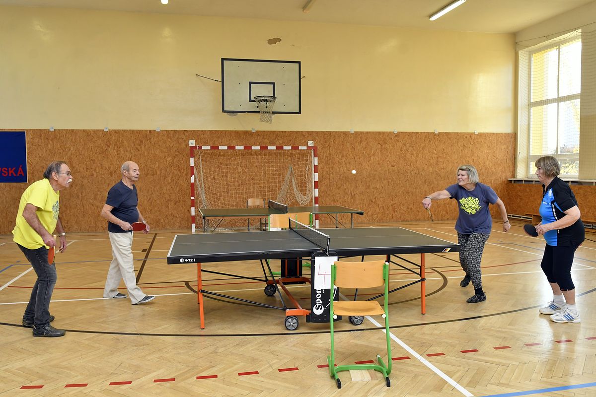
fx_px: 497
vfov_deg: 43.6
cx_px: 298
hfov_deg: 61.9
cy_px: 198
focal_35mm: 30
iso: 1250
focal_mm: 20
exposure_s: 1/200
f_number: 6.3
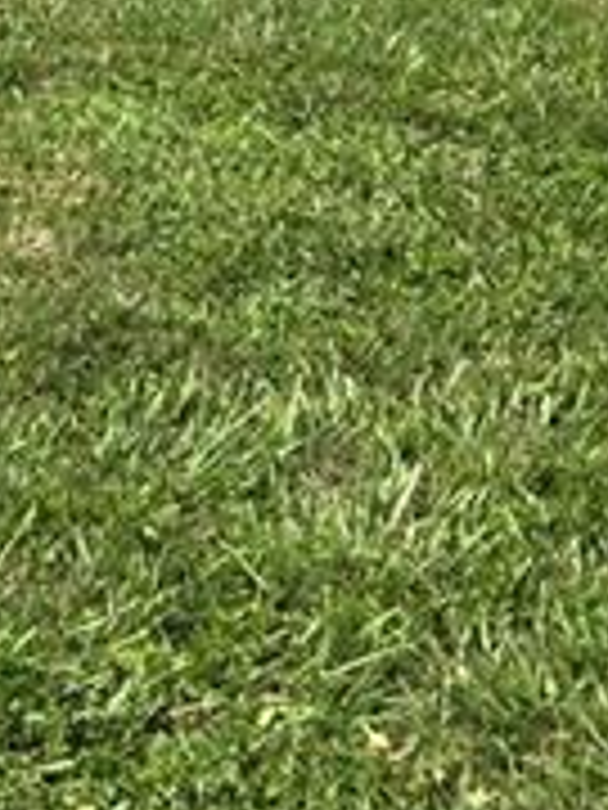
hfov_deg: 9.1
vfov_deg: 11.6
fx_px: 3583
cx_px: -590
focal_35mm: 153
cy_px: -792
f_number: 1.8
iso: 25
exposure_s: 1/2572
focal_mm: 5.4
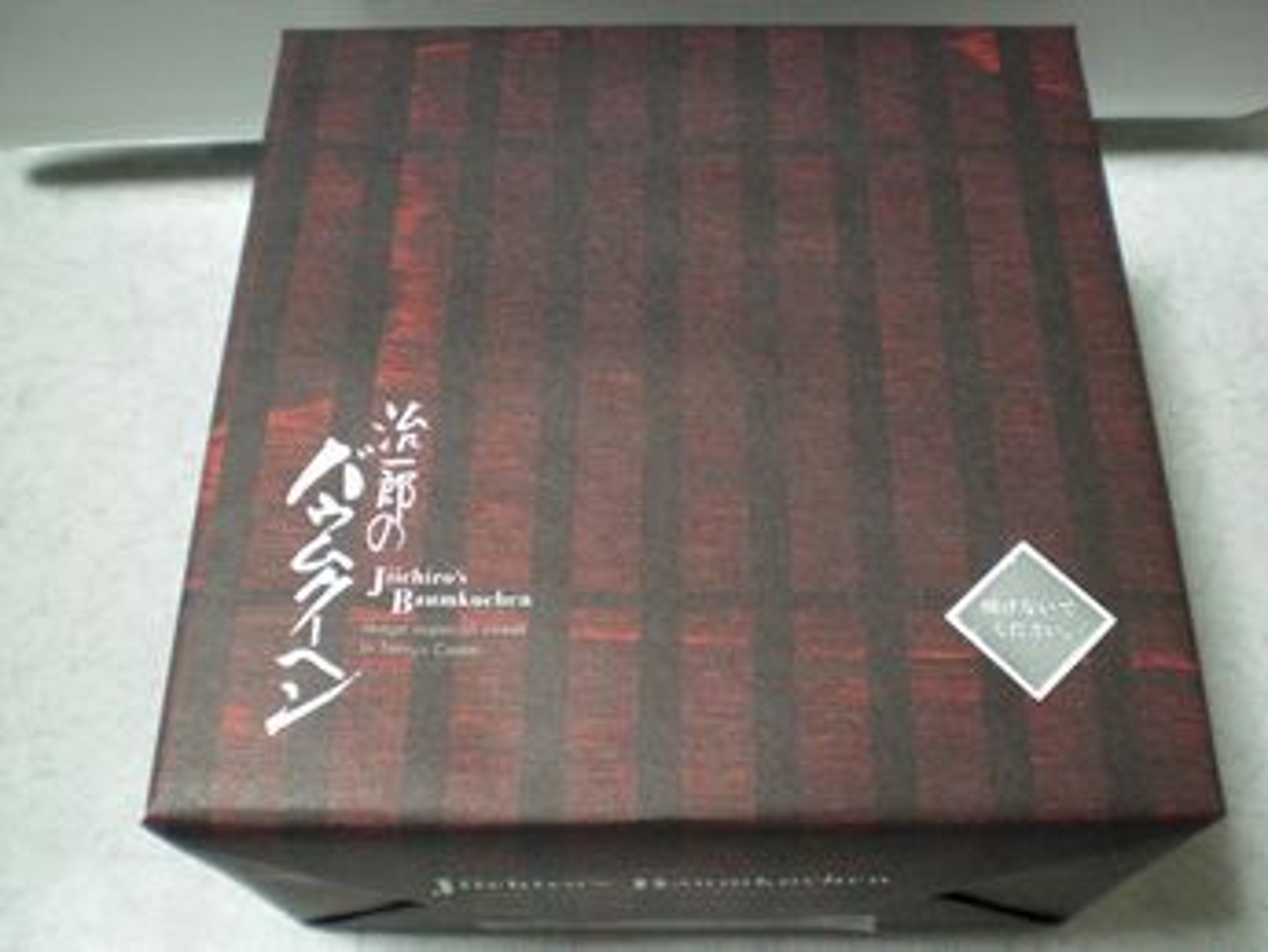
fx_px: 1392
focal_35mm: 38
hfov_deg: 49.0
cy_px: 476
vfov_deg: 37.7
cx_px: 634
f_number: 3.1
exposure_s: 1/40
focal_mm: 6.3
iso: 800
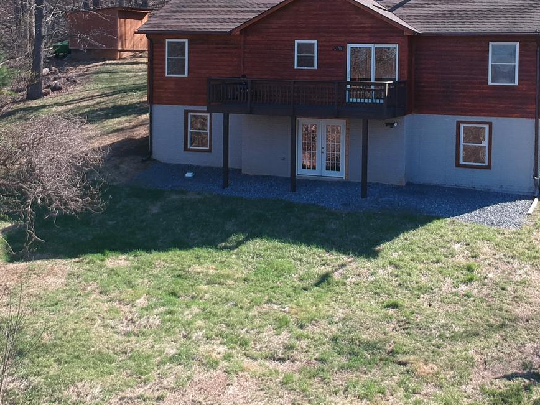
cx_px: 307
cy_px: 90
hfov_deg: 32.7
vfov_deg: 24.5
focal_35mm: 59
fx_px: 920
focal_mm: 4.49
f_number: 2.6
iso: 100
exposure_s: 1/400
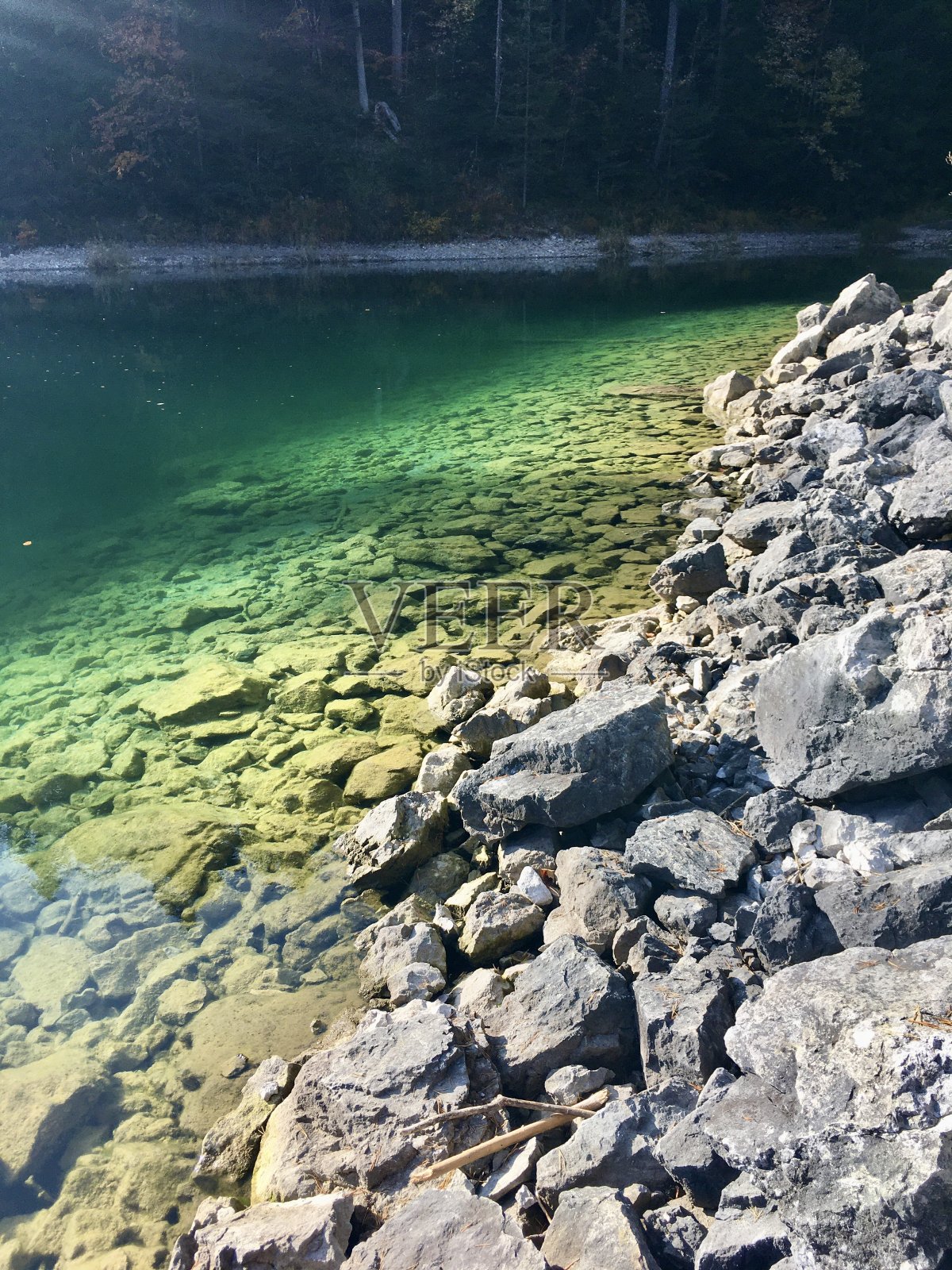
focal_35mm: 29
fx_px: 1063
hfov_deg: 48.2
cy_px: 635
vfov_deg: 61.7
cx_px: 476
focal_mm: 4.15
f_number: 2.2
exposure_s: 1/490
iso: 25
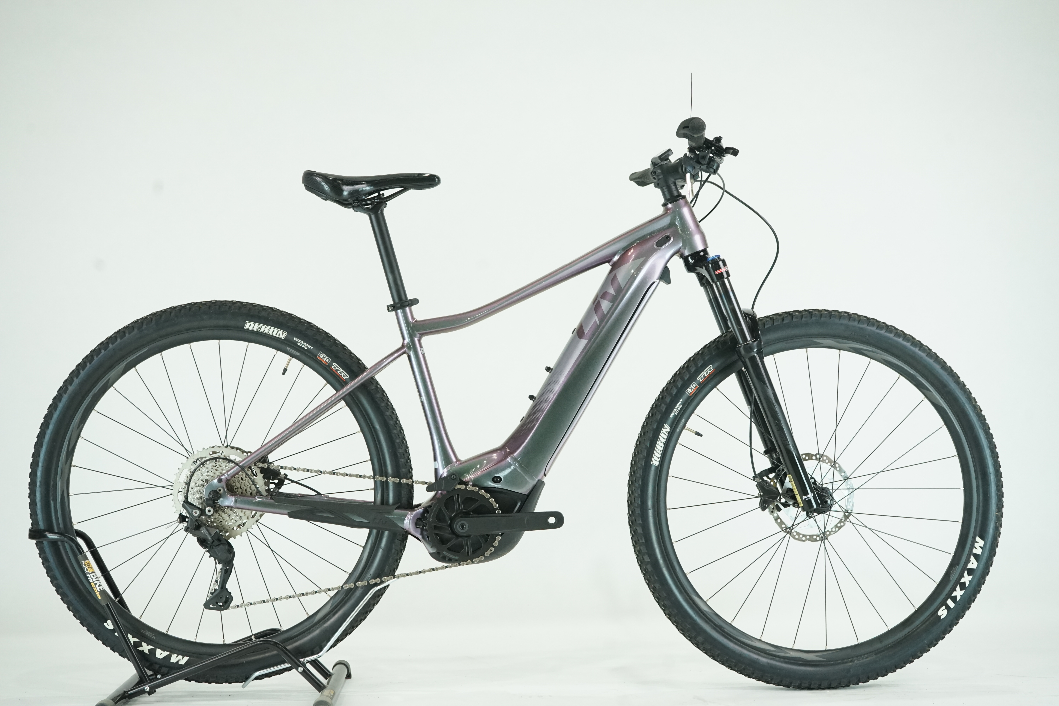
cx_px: 530
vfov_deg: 25.5
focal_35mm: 53
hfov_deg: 37.5
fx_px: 1559
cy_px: 353
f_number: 7.1
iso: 2500
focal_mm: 53
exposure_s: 1/200
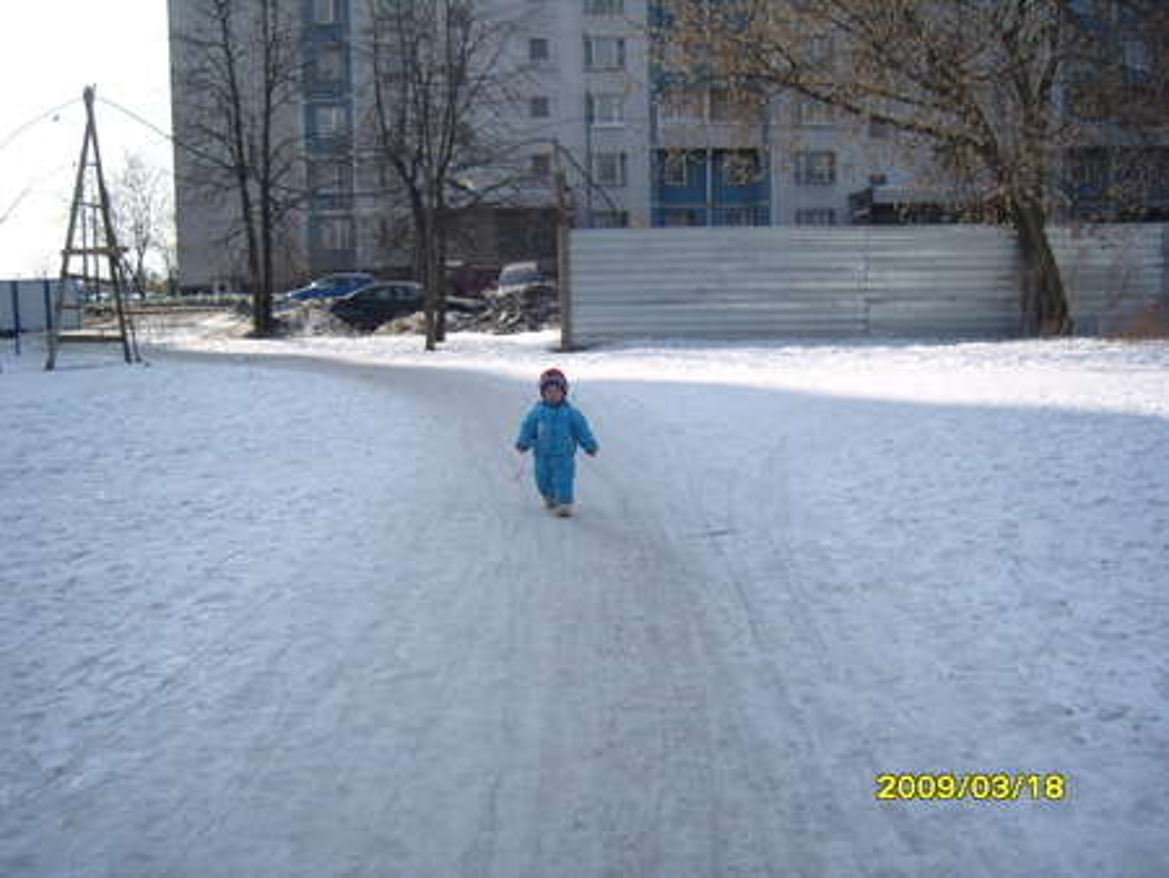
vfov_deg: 40.7
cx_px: 584
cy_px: 439
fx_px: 1183
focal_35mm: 35
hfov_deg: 52.6
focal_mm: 7.4
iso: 80
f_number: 7.1
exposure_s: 1/180
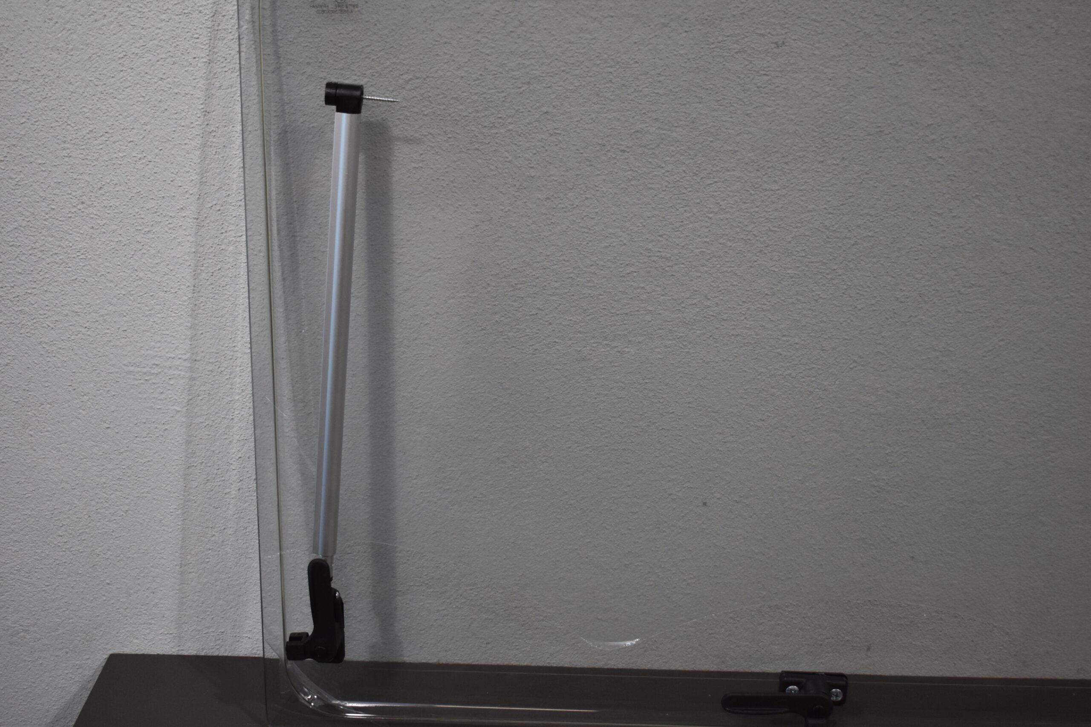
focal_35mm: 48
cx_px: 546
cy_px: 364
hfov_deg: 41.1
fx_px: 1455
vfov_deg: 28.1
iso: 640
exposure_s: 1/250
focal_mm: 32
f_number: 4.5
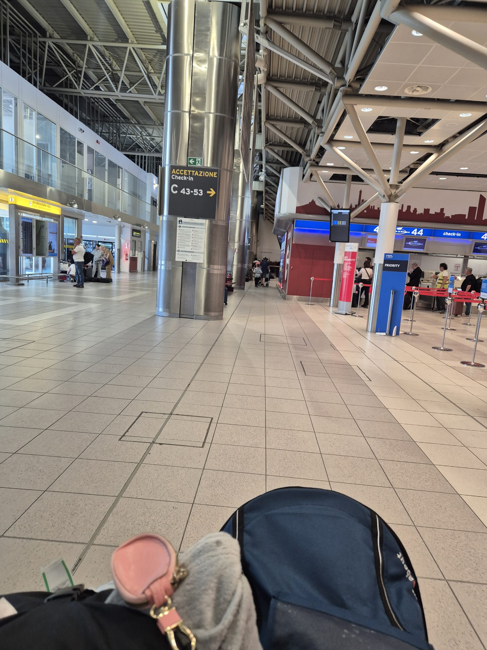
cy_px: 325
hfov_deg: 58.9
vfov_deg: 73.9
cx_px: 244
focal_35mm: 23
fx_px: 431
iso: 160
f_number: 1.8
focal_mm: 5.4
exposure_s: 1/100
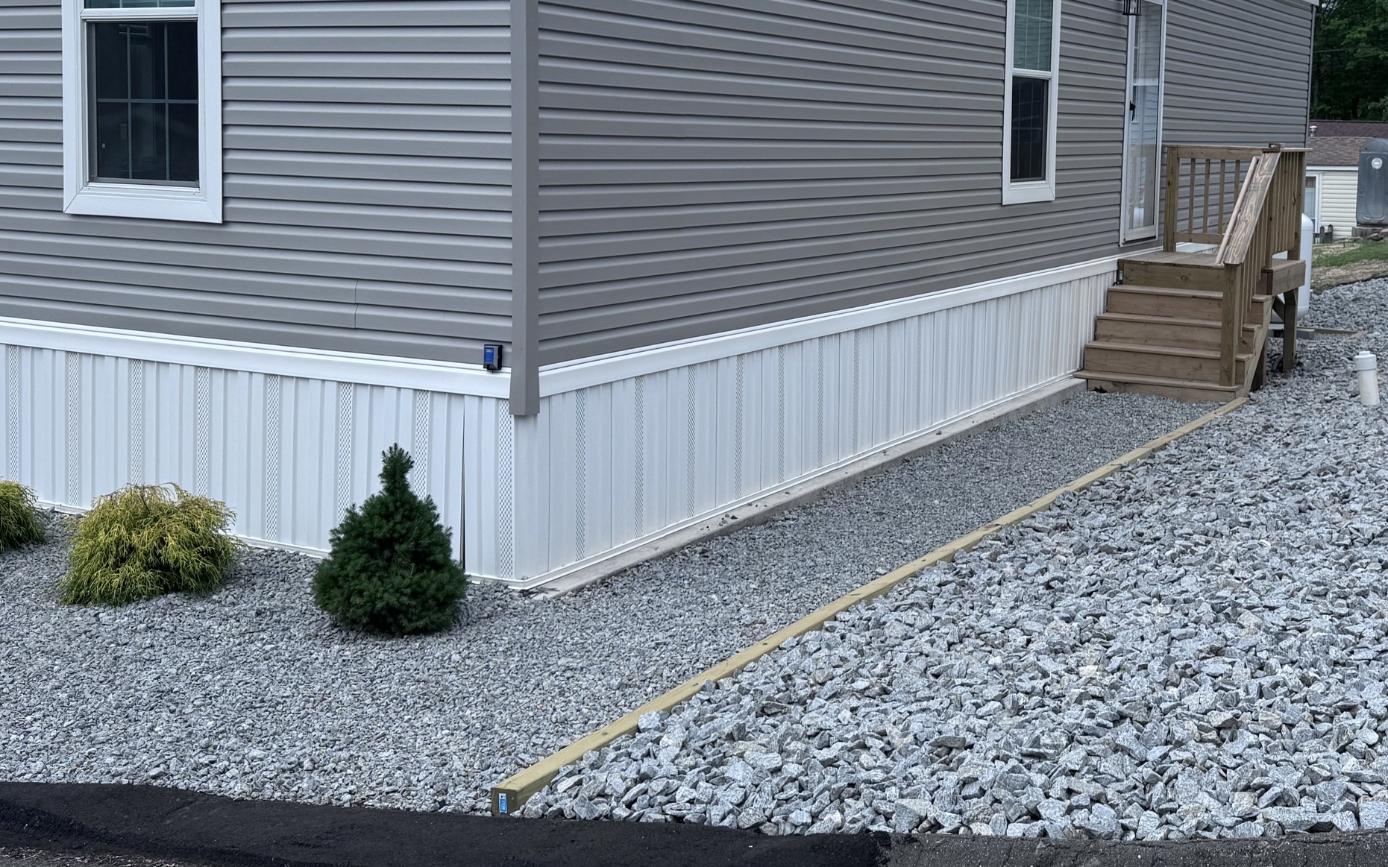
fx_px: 1589
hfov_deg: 46.5
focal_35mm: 42
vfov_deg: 30.1
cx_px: 923
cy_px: 238
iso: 80
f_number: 1.78
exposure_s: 1/5814
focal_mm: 6.76
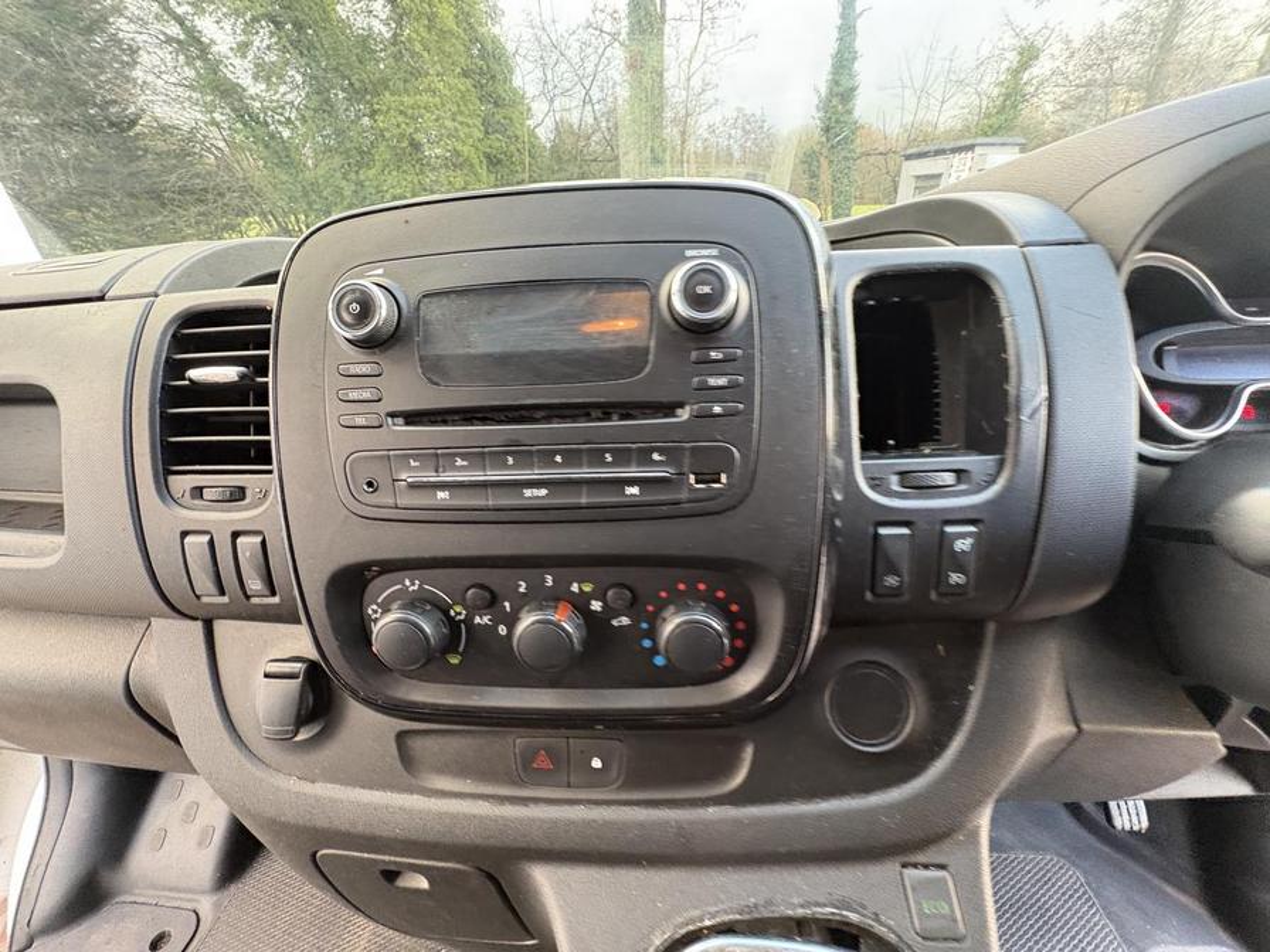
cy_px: 476
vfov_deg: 85.7
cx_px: 635
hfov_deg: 102.1
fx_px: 514
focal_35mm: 14
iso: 500
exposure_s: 1/60
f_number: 2.2
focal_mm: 2.22
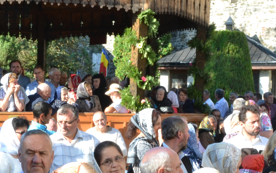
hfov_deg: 19.3
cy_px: 134
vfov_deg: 12.3
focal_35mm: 106
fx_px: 800
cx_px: 46
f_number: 18
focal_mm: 27
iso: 400
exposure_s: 1/40
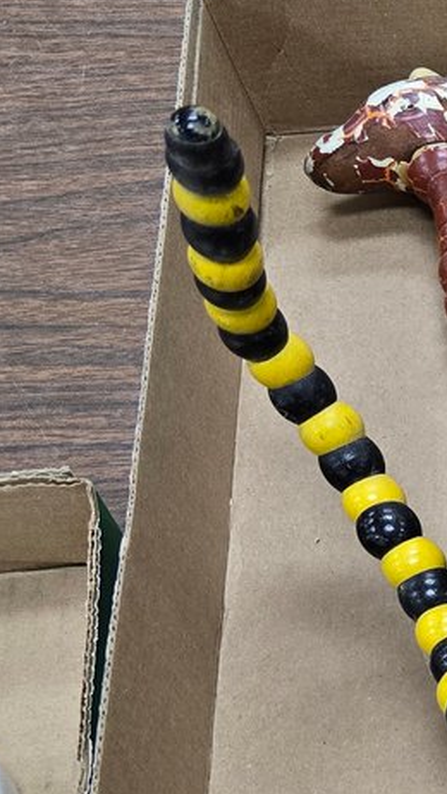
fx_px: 1727
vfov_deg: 25.4
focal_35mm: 82
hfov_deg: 11.1
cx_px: 1228
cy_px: 661
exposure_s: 1/61
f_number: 1.7
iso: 160
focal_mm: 6.3
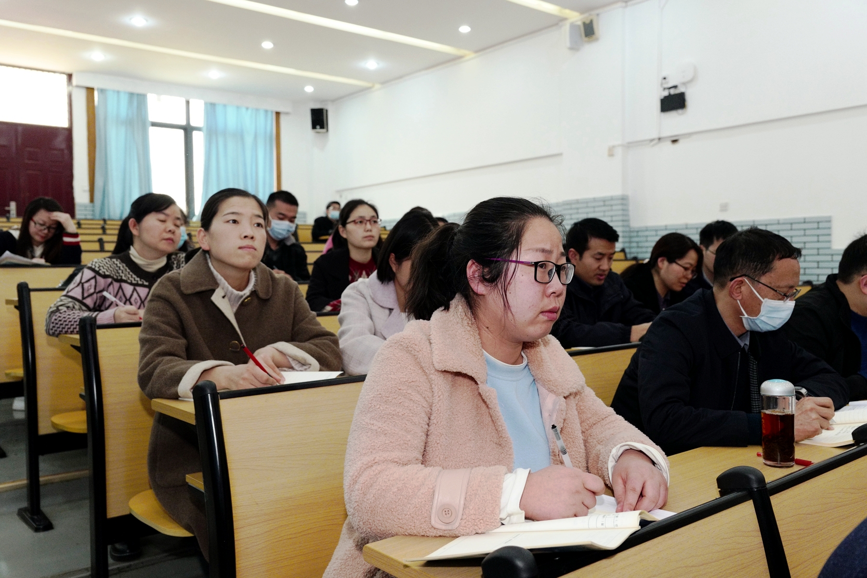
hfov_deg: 60.3
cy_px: 289
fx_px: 747
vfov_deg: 42.3
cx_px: 434
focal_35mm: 31
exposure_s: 1/200
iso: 3200
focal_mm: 31
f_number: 5.6
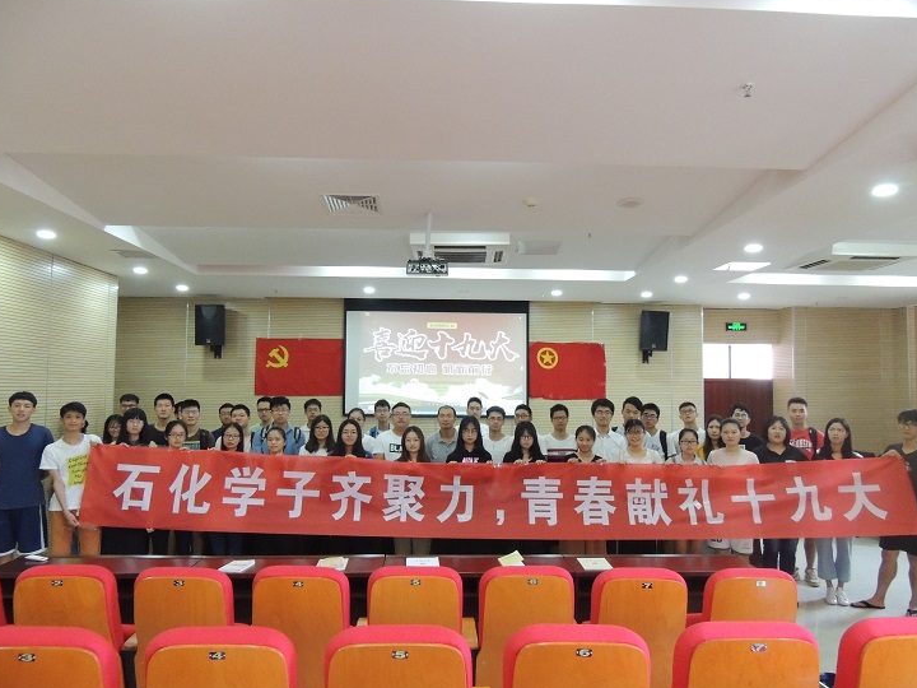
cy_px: 349
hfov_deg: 69.4
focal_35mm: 25
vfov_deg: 54.9
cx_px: 460
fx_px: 662
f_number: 3
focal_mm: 4.3
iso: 1000
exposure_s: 1/80
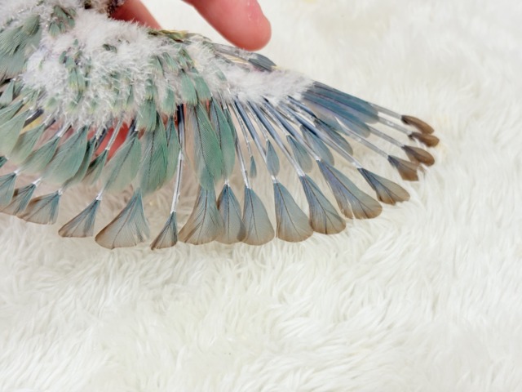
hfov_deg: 36.8
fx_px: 784
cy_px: 196
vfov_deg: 28.0
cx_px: 261
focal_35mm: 52
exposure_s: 1/100
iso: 80
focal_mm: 5.96
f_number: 1.6
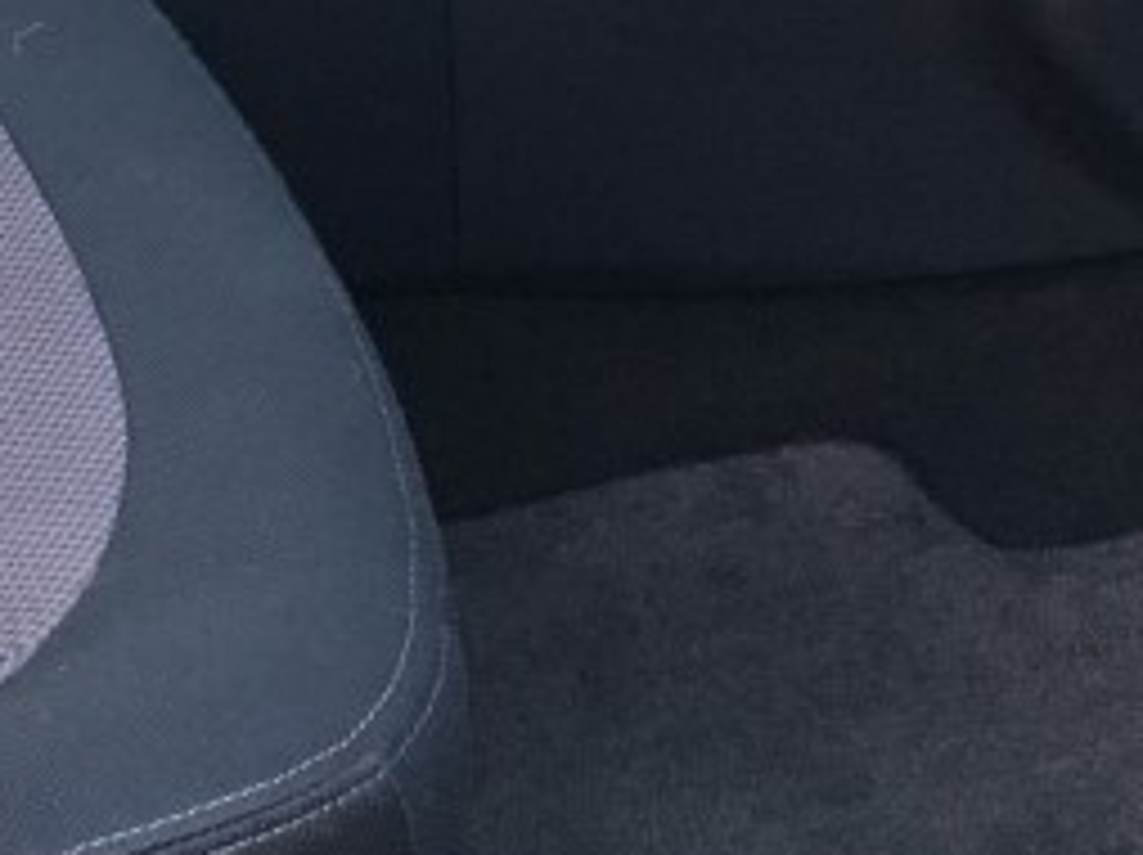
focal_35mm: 117
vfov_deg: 12.1
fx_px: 3860
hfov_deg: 16.7
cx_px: 171
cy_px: -374
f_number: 2.2
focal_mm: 4.15
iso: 125
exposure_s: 1/30
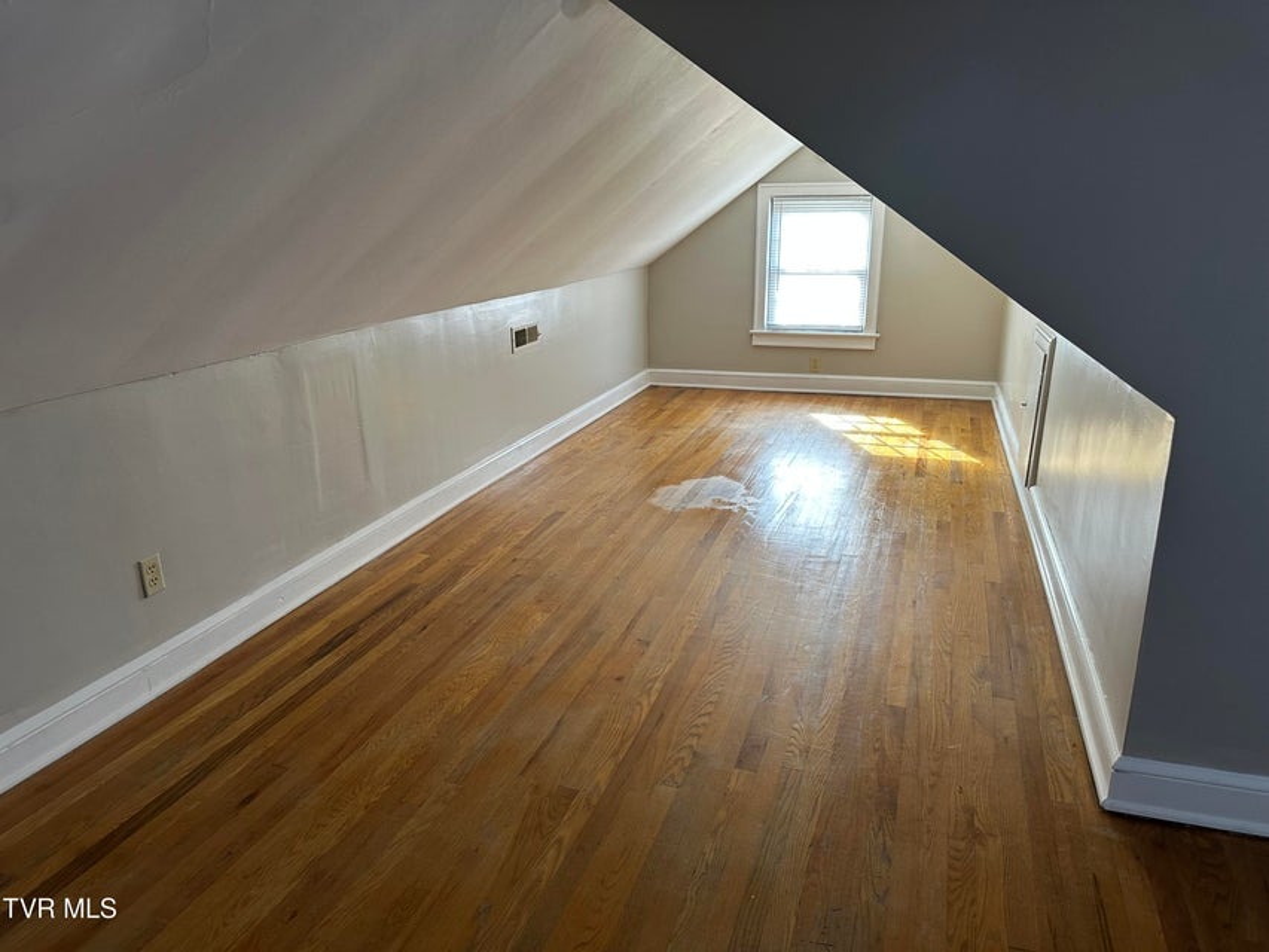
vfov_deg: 56.8
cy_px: 476
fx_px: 880
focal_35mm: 24
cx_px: 634
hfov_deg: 71.6
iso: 160
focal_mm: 6.86
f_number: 1.78
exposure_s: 1/60
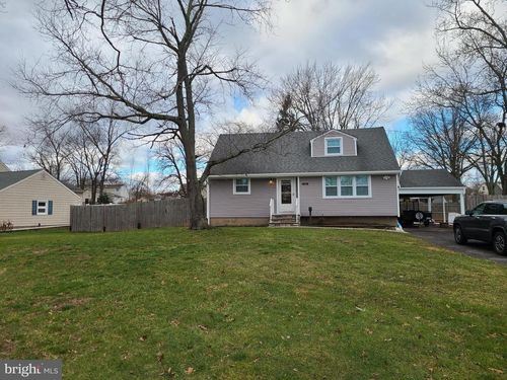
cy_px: 190
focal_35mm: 26
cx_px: 254
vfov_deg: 53.1
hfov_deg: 67.3
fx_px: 381
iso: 40
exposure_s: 1/773
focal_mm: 5.4
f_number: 1.8
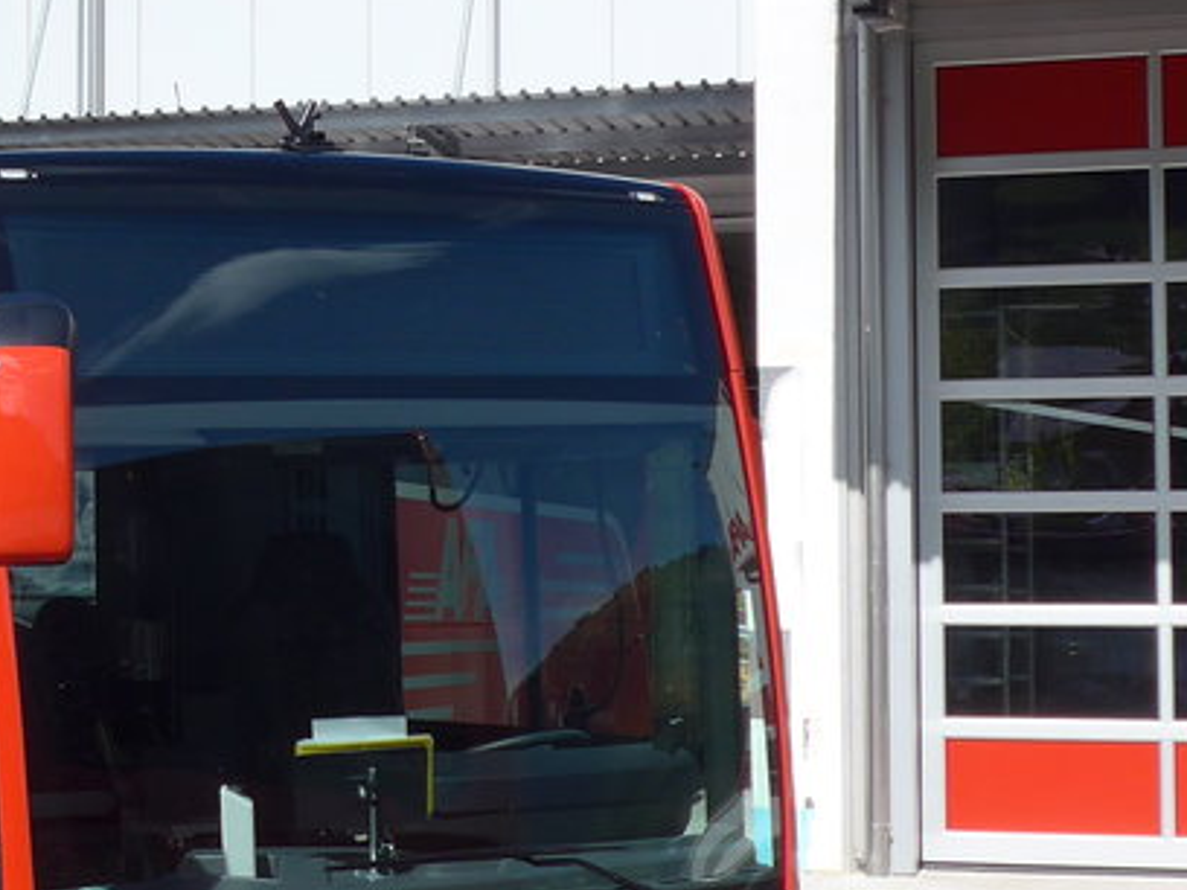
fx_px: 3635
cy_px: 384
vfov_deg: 14.0
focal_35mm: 106
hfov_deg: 17.4
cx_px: -364
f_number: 2.8
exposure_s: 1/2000
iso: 80
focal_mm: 7.5
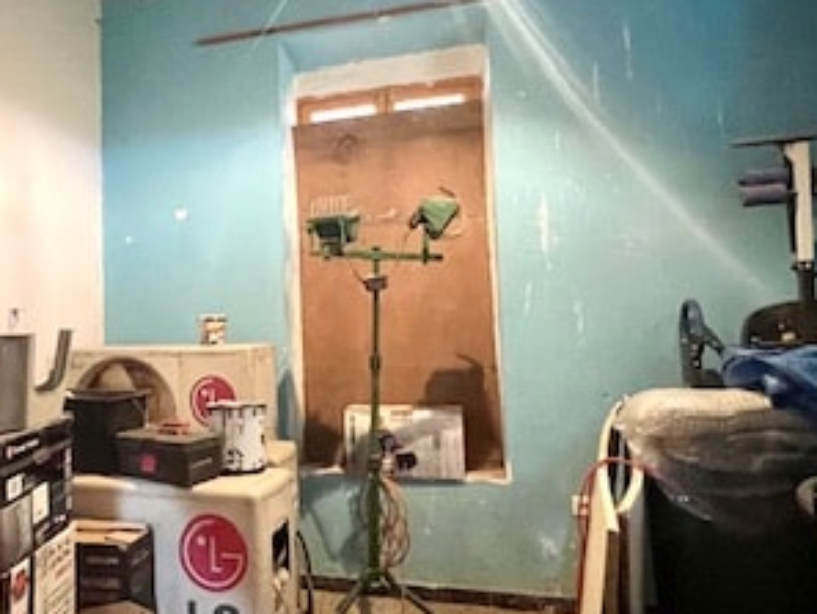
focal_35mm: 28
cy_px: 281
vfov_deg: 49.7
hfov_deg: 61.0
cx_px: 237
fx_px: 661
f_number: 1.8
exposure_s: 1/34
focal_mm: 1.57
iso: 800
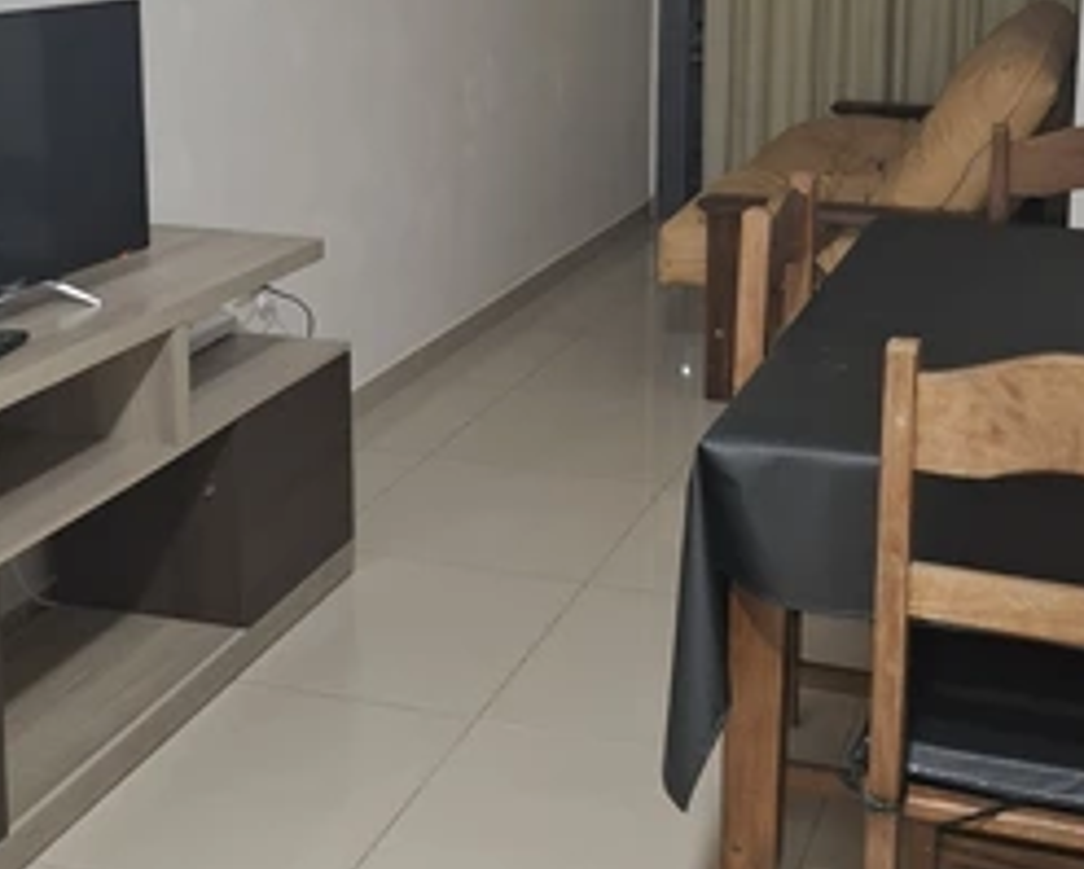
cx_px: 601
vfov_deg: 36.1
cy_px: 176
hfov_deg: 45.7
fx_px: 1284
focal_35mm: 40
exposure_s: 1/25
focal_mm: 5.54
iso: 500
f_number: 1.8
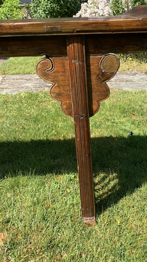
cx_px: 75
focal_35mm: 34
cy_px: 111
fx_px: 236
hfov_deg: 34.7
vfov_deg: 57.7
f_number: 1.8
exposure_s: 1/842
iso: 25
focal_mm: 4.25
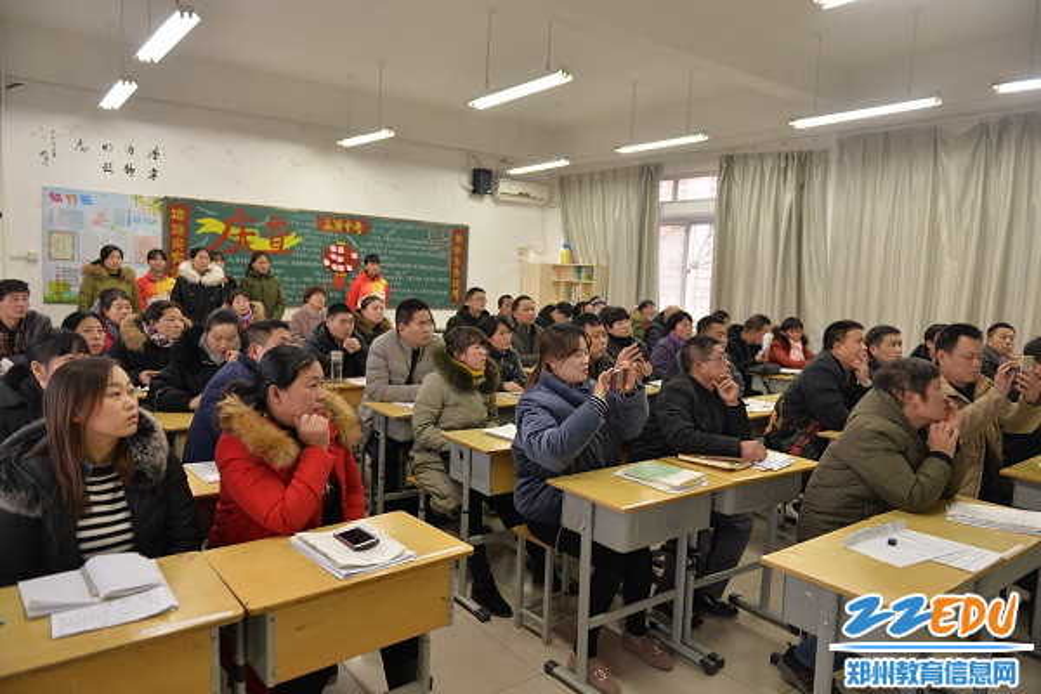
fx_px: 694
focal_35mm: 24
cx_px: 520
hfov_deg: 73.7
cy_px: 347
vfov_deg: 53.1
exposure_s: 1/60
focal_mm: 24
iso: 640
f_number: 3.2
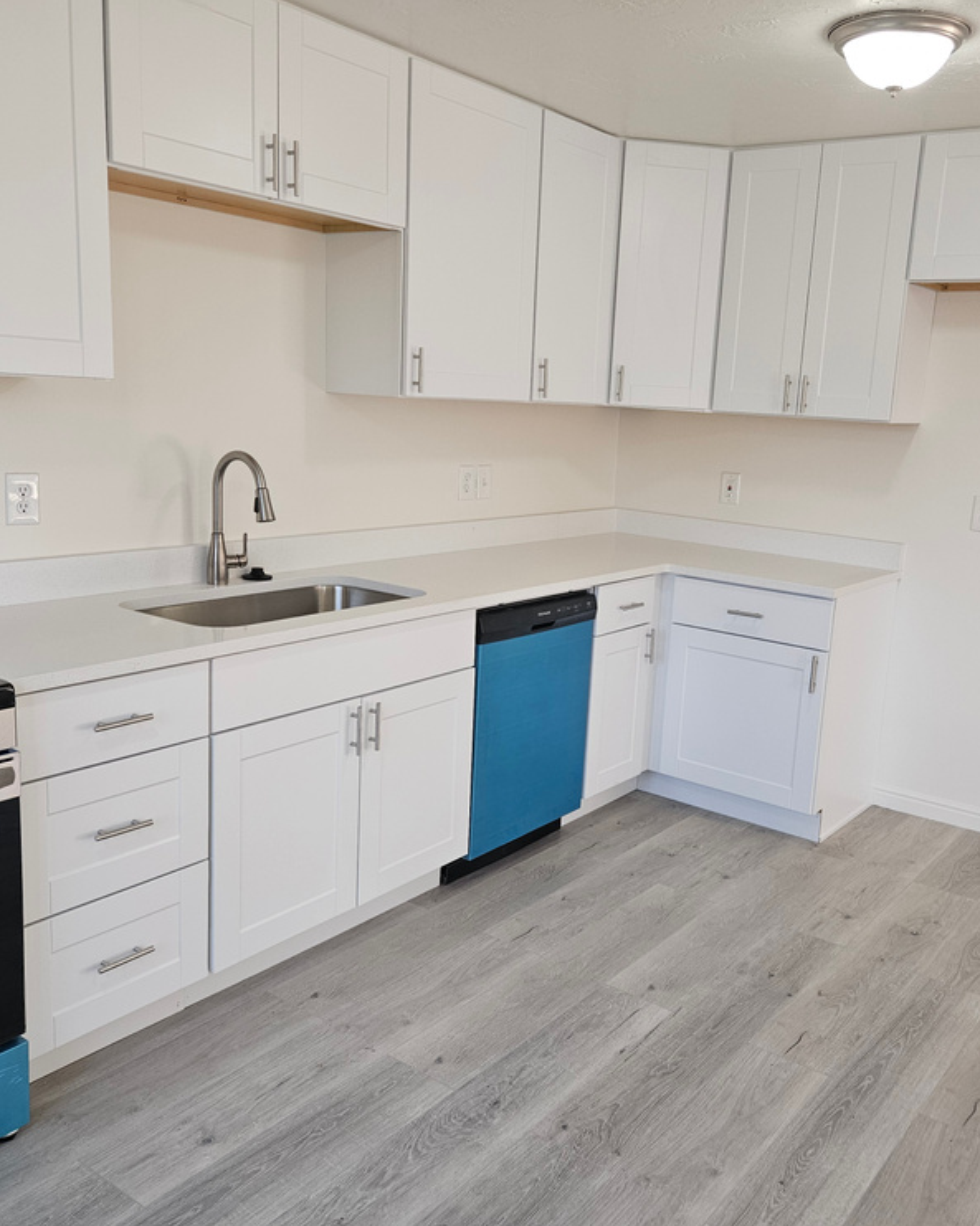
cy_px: 620
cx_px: 595
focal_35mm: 31
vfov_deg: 57.2
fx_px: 1125
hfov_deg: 46.8
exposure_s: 1/207
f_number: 1.8
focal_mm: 5.4
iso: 160
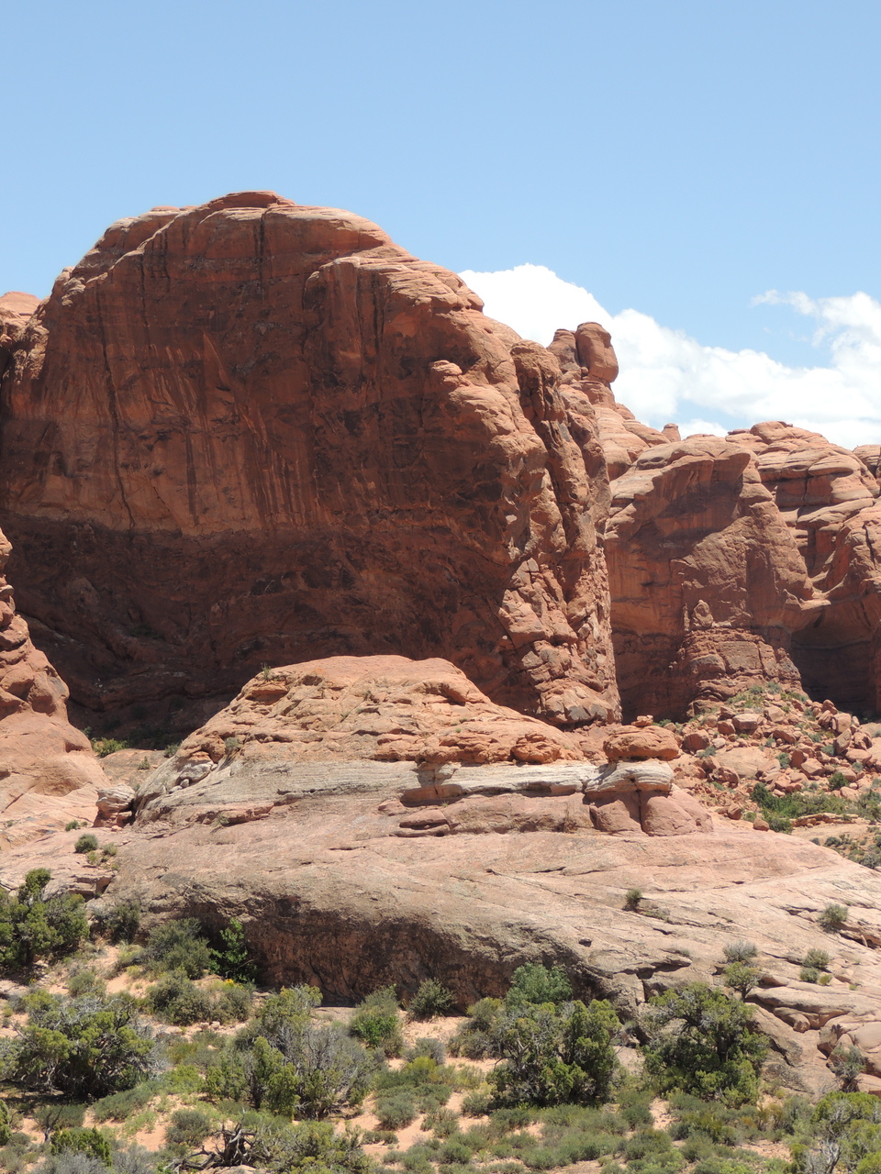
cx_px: 440
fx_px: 3393
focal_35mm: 100
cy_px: 587
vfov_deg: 19.6
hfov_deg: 14.8
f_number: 4.1
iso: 100
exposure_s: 1/500
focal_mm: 17.8
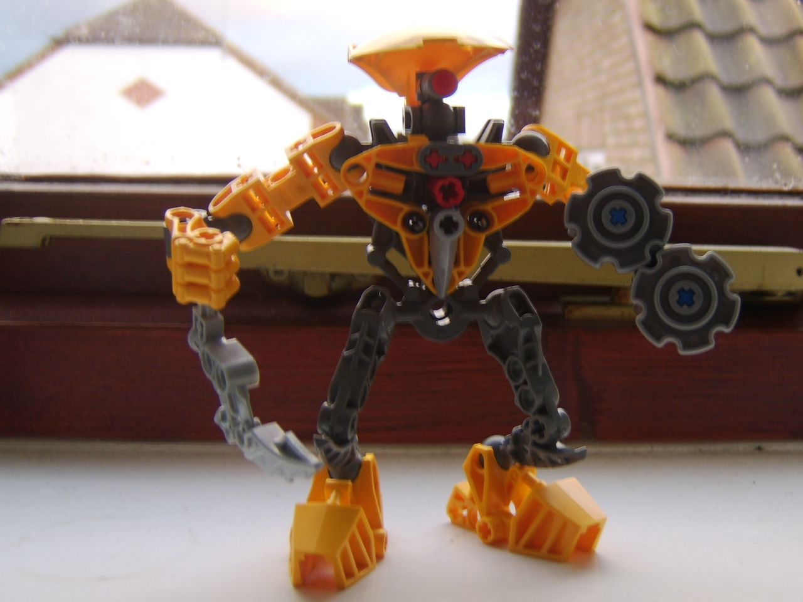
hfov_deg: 58.4
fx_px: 719
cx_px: 402
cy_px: 301
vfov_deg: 45.4
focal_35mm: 31
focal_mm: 8.13
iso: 71
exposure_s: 1/13
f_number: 2.7
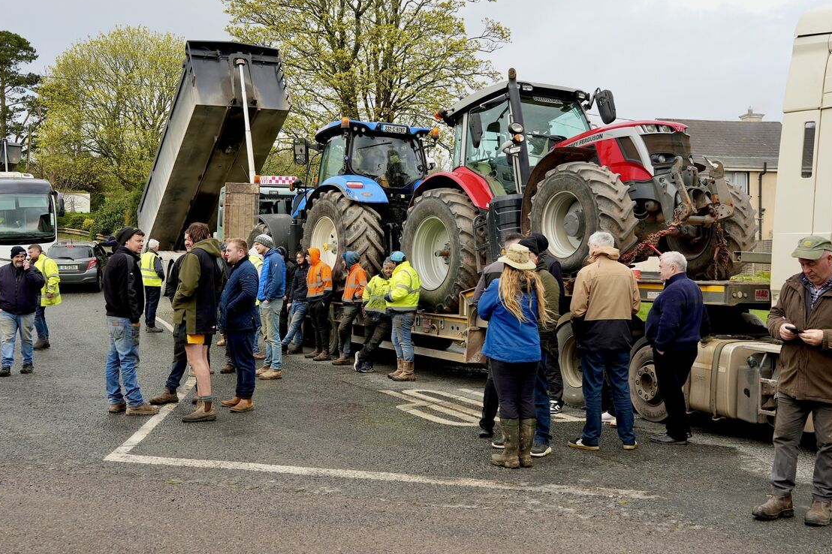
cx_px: 444
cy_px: 254
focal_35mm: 39
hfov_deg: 49.5
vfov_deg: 34.2
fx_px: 901
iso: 125
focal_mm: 24
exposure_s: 1/250
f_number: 5
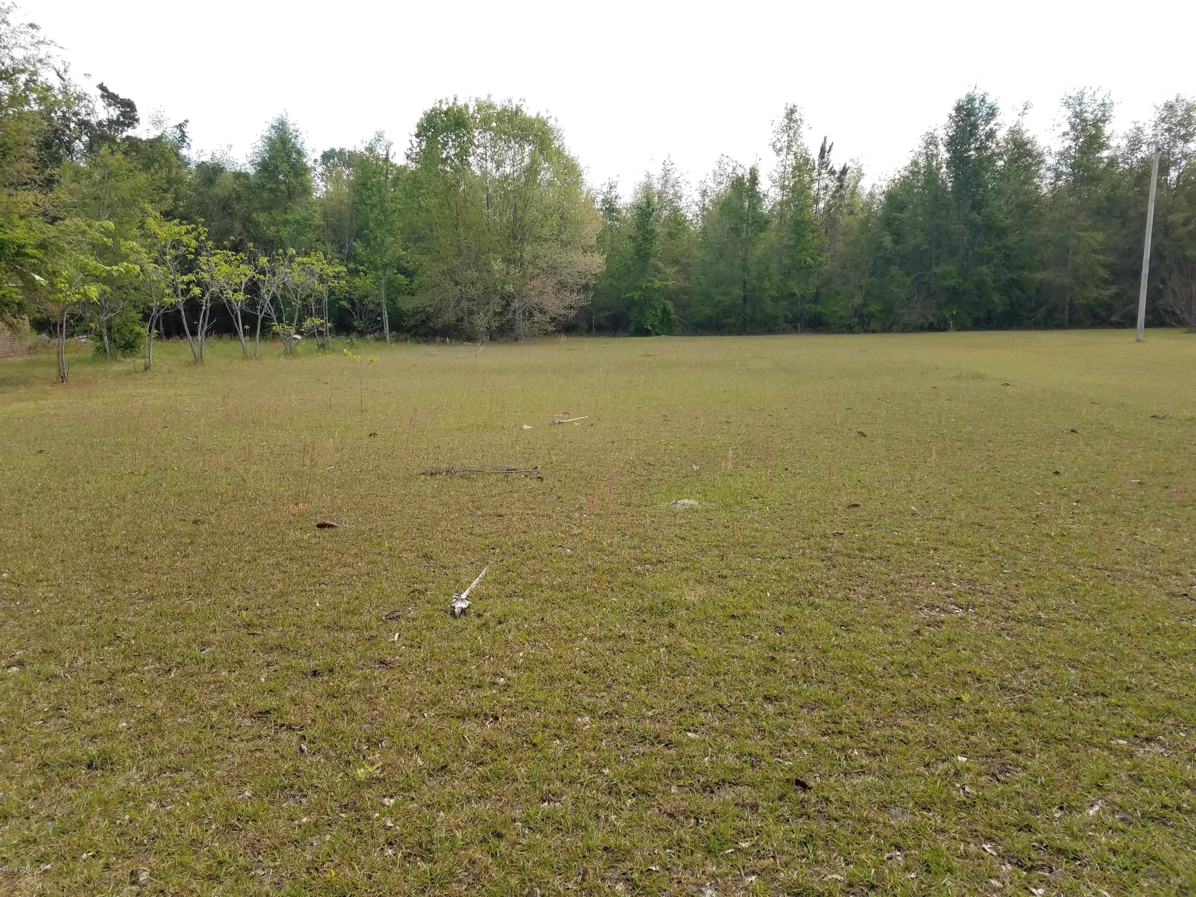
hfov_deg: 67.3
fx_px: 898
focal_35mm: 26
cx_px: 598
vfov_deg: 53.1
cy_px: 448
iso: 40
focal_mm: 4.2
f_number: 1.7
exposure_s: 1/872
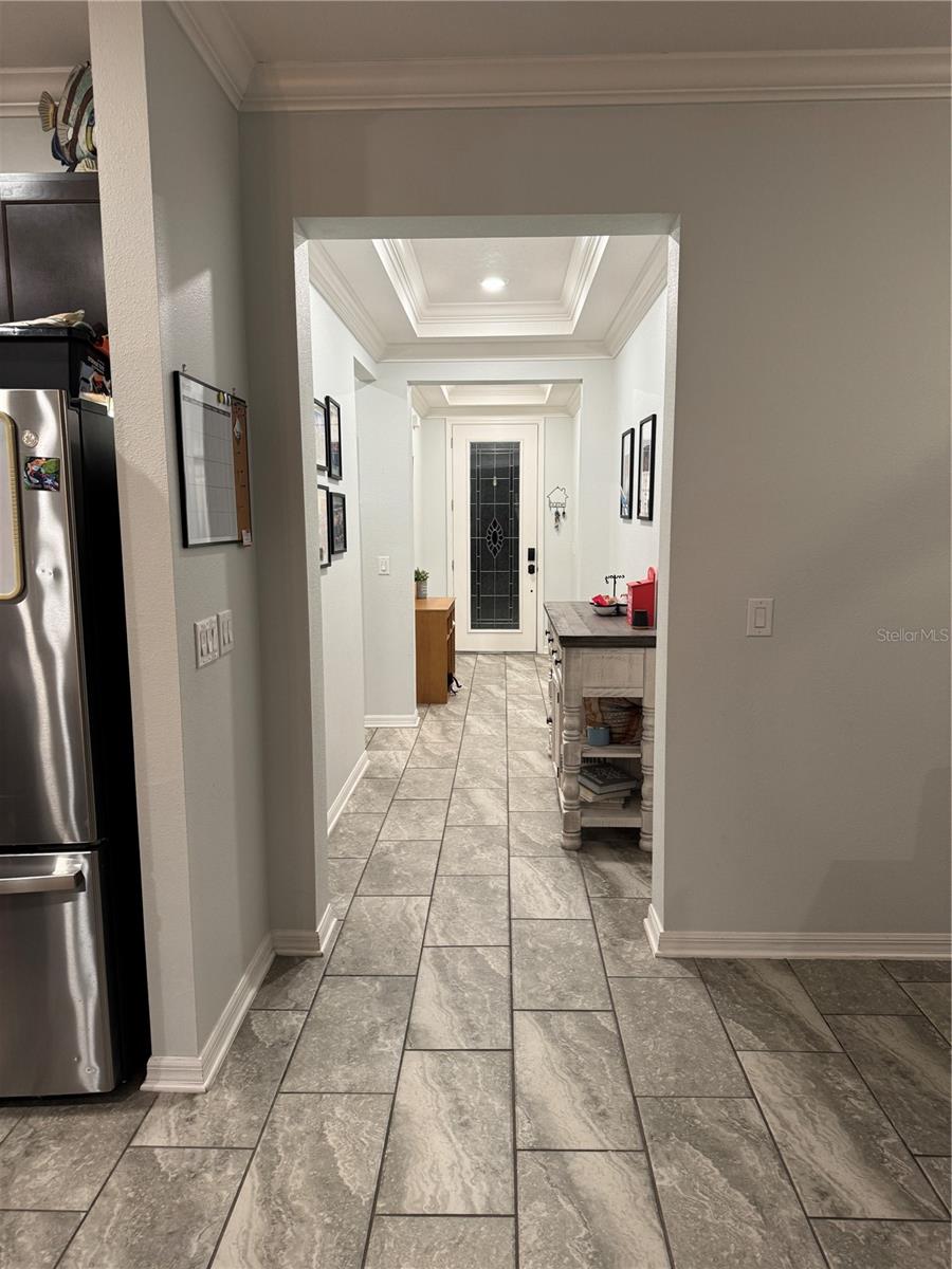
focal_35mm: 24
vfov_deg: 71.6
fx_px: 880
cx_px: 476
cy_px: 634
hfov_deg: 56.8
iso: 200
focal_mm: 6.76
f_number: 1.78
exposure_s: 1/60
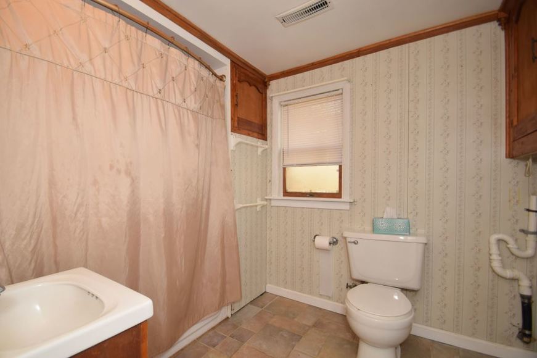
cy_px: 179
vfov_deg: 77.3
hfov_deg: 100.4
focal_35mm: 15
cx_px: 268
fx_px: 224
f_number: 3.5
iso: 125
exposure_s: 1/40
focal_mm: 10
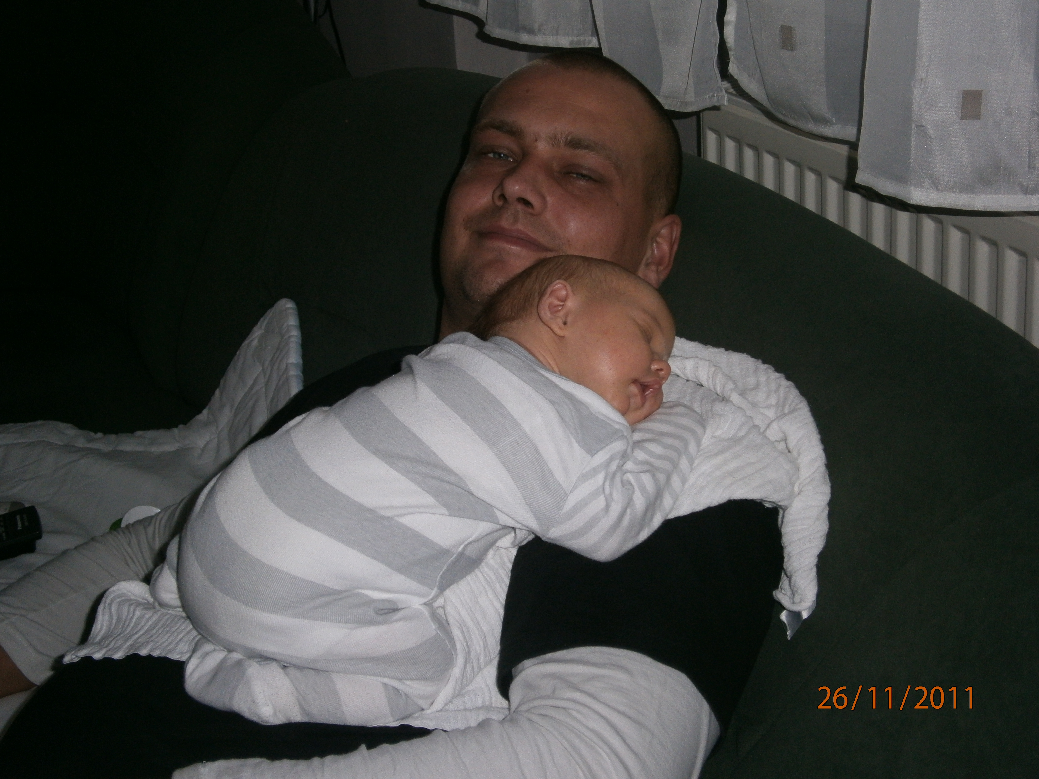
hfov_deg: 32.2
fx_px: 1801
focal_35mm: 60
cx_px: 520
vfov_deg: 24.4
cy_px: 390
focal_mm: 10.7
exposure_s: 1/50
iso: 125
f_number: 3.9
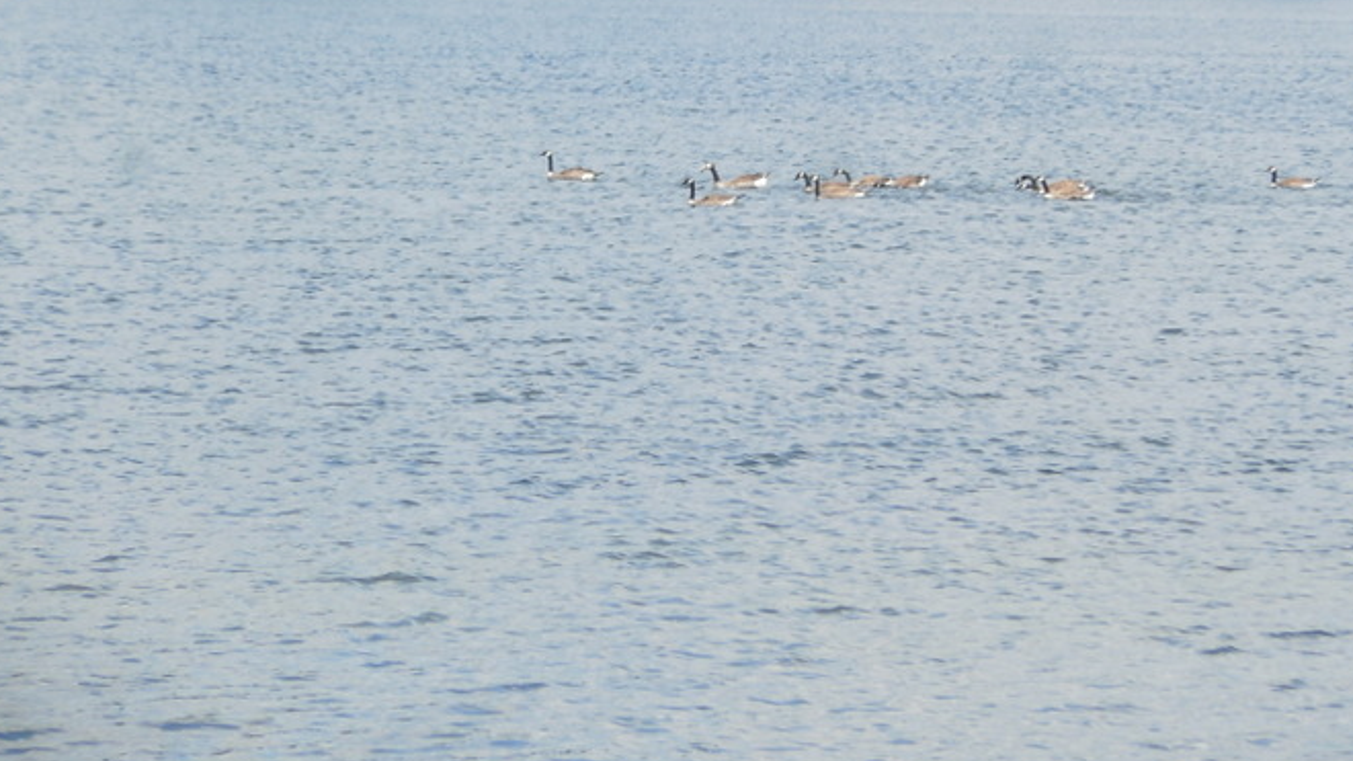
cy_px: 158
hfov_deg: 8.3
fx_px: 9290
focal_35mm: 259
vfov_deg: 4.7
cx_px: 791
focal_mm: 35
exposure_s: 1/250
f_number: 5.6
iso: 100
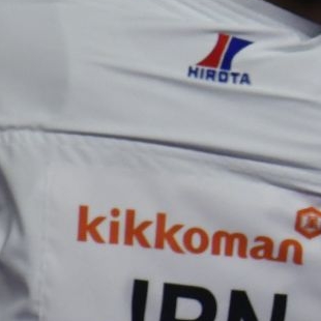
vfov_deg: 0.8
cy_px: 225
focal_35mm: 2072
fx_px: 21738
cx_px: 864
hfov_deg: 0.8
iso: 800
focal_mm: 280
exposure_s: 1/800
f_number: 4
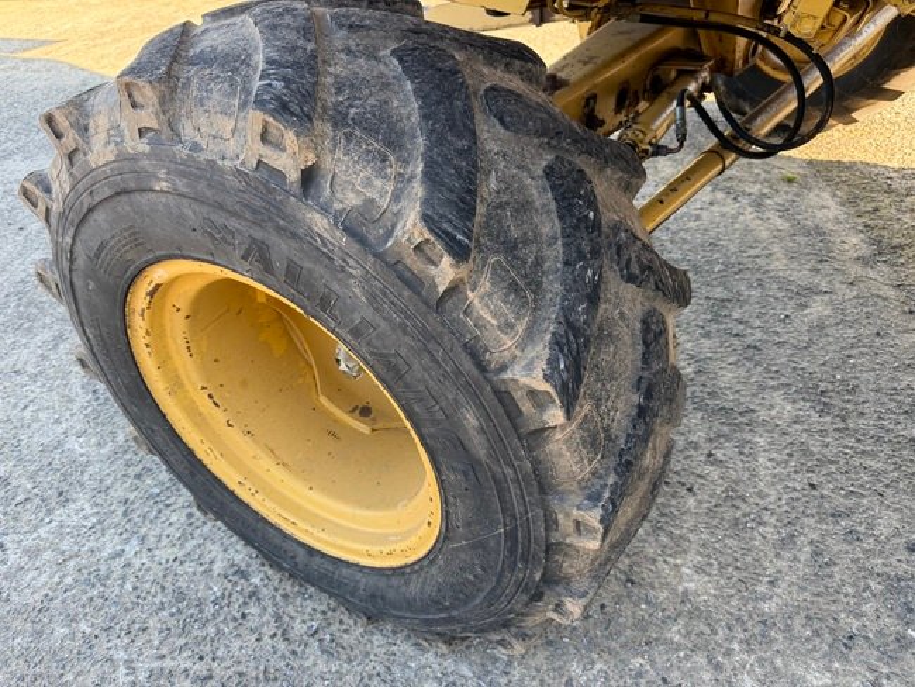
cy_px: 344
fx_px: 635
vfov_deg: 56.8
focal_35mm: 24
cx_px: 458
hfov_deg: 71.6
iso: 100
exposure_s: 1/339
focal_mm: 6.76
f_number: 1.78
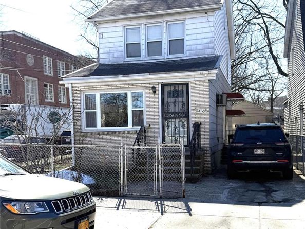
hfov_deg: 71.6
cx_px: 152
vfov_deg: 56.8
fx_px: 211
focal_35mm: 24
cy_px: 114
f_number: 1.78
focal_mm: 6.76
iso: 80
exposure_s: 1/3759
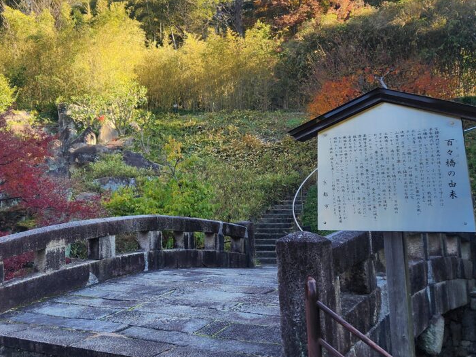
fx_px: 578
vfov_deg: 34.3
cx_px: 93
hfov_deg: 42.7
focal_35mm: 42
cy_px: 150
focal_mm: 6.4
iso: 25
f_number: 1.8
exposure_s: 1/180
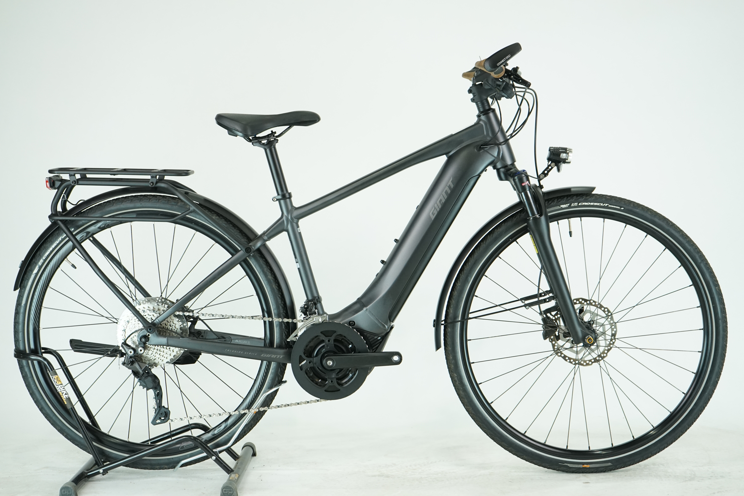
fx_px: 1199
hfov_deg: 34.5
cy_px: 248
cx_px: 372
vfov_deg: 23.4
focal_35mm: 58
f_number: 5.6
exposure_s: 1/200
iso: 1600
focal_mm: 58
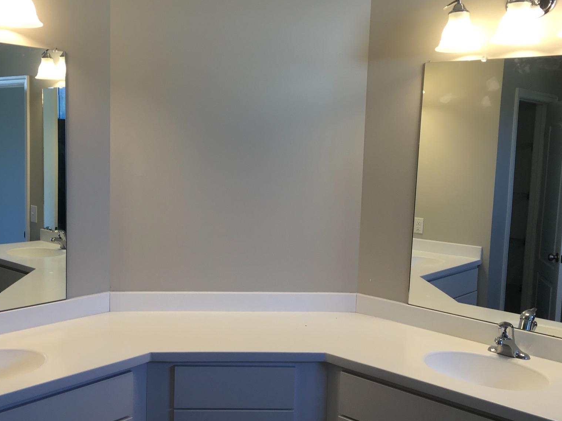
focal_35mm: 39
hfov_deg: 47.8
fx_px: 633
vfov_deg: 36.8
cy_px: 217
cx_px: 255
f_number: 2.2
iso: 25
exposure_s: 1/41
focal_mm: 4.15
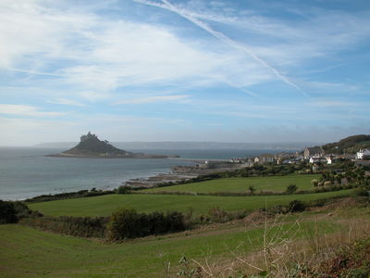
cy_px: 139
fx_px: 385
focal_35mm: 36
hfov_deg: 51.4
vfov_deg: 39.7
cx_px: 185
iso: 100
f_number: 7.1
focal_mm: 9.2
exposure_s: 1/369
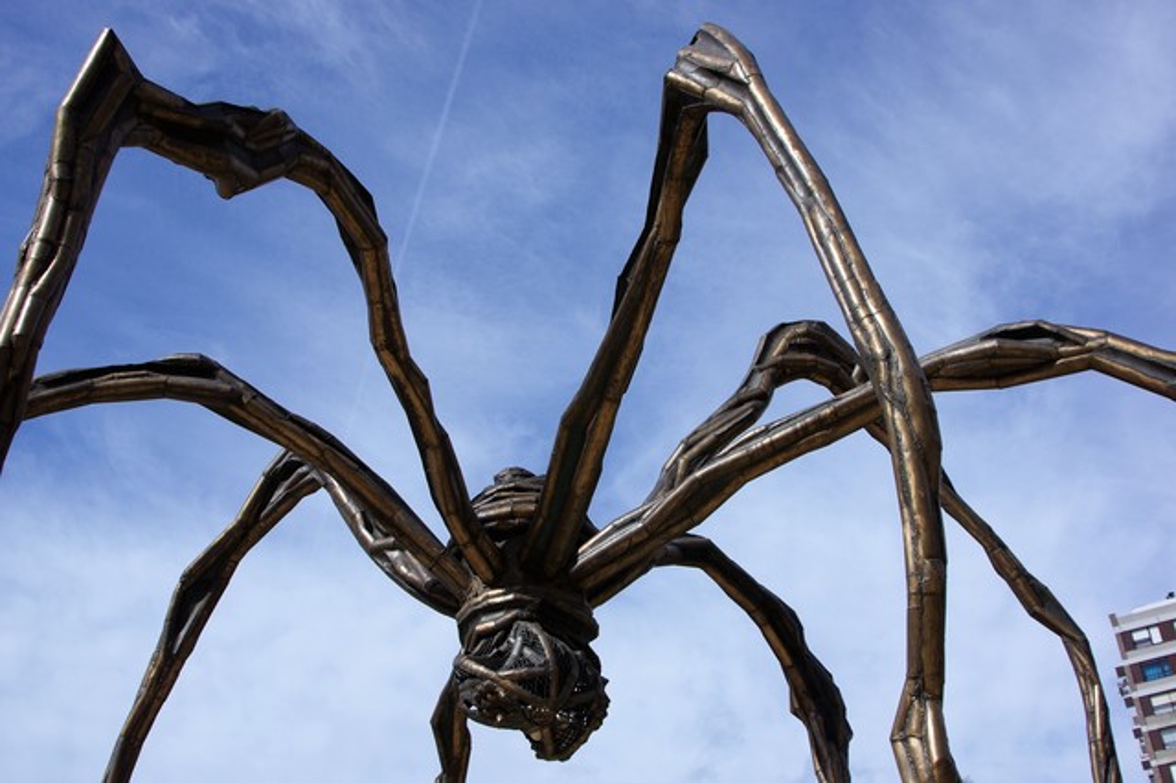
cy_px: 392
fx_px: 1371
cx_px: 588
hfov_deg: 46.4
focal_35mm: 42
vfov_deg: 31.9
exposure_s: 1/400
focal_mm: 28
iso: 100
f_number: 8
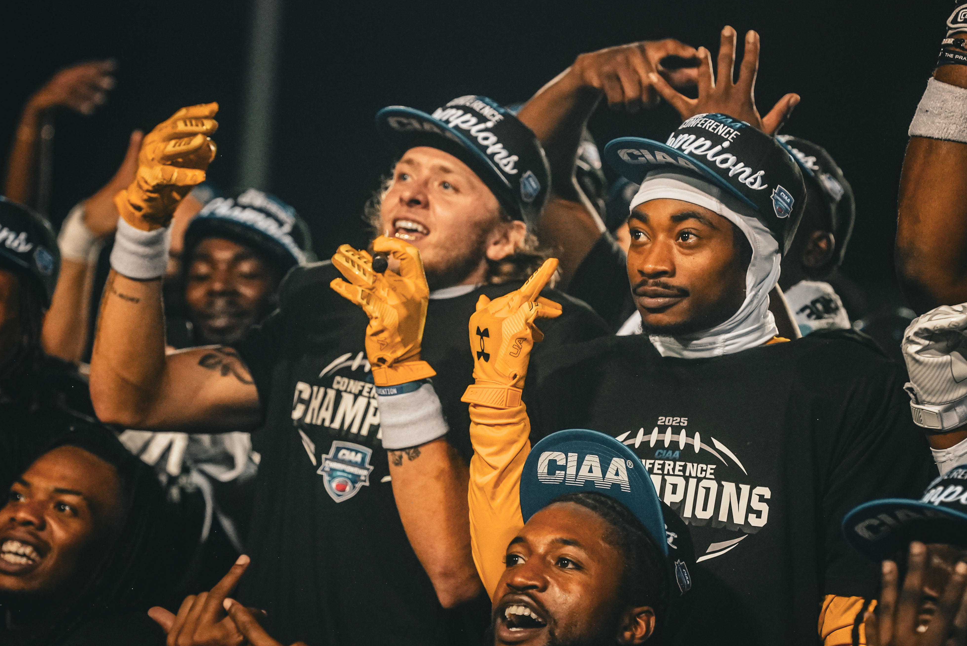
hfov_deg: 12.7
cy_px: 345
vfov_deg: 8.5
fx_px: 4354
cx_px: 499
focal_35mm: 162
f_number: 4
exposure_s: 1/160
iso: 10000
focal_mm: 150
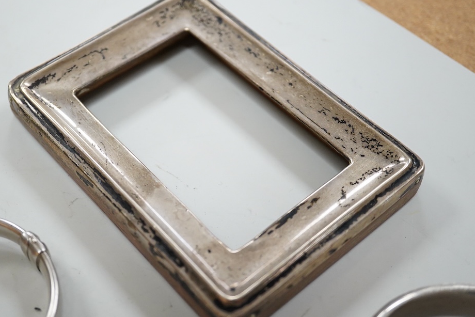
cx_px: 198
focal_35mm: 55
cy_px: 161
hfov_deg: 36.1
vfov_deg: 24.6
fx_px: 726
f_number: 4
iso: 2500
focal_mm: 30
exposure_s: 1/400
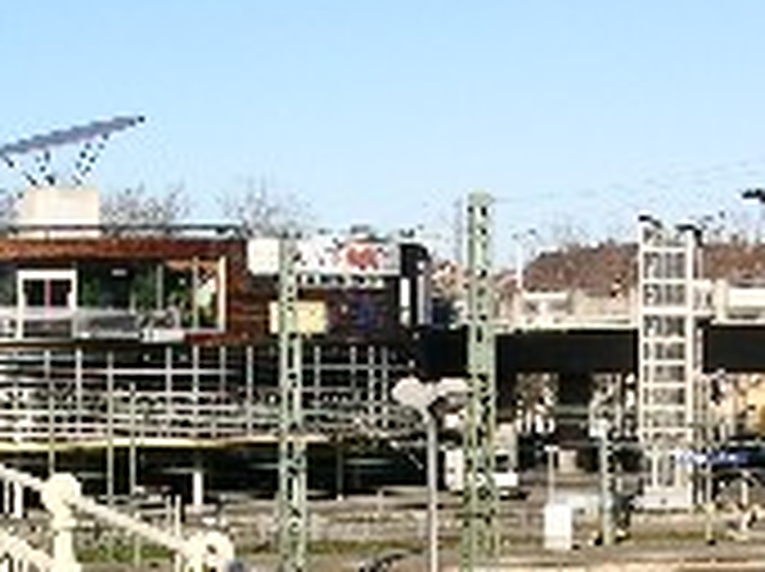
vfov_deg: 11.8
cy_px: 820
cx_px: 340
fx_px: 2670
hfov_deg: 16.3
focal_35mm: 121
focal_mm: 8.9
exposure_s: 1/138
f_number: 8
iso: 50
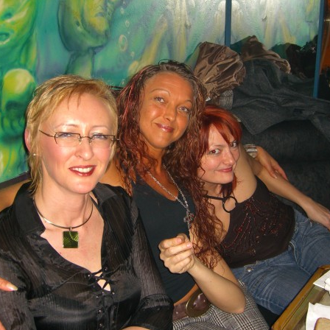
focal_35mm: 45
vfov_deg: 37.6
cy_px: 165
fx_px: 485
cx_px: 170
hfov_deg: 37.5
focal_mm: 7.9
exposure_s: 1/60
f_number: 2.8
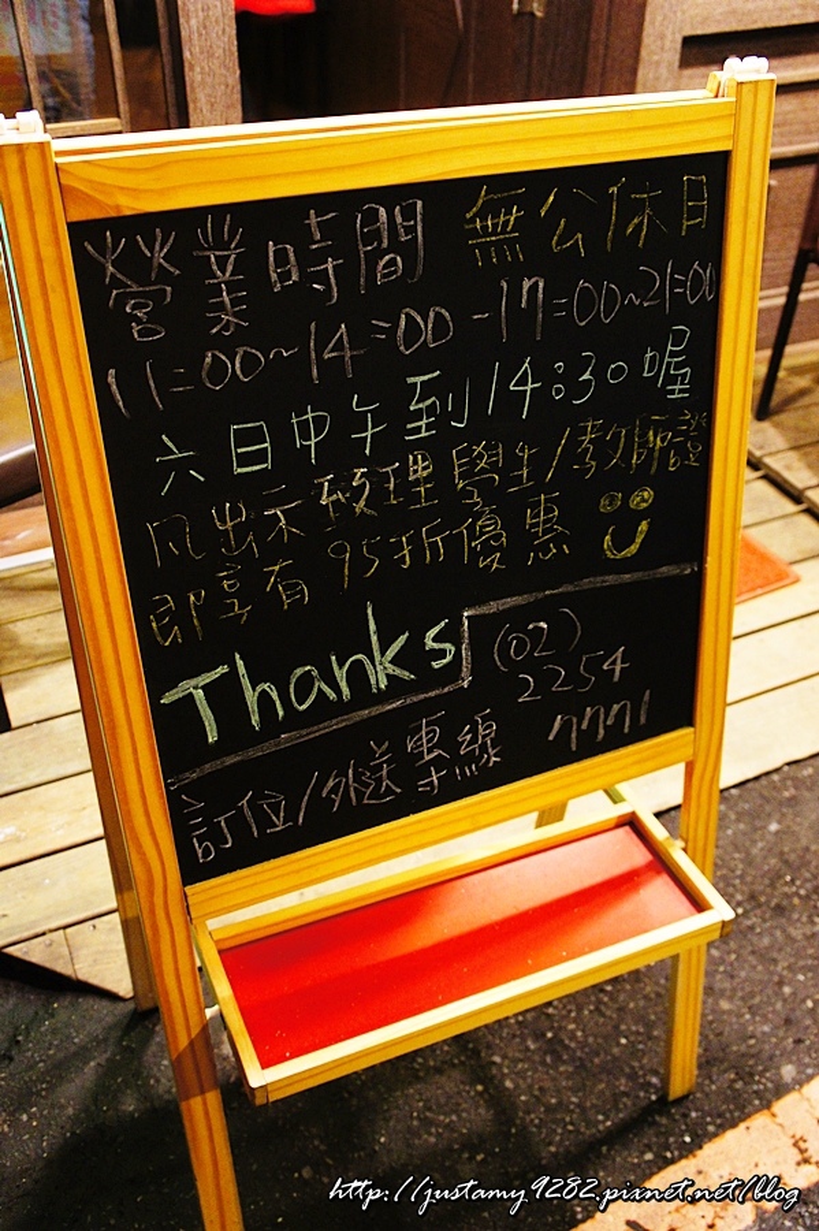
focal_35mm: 33
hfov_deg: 39.9
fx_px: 1127
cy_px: 616
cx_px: 410
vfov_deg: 57.2
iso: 1600
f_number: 4
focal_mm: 22
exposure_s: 1/25
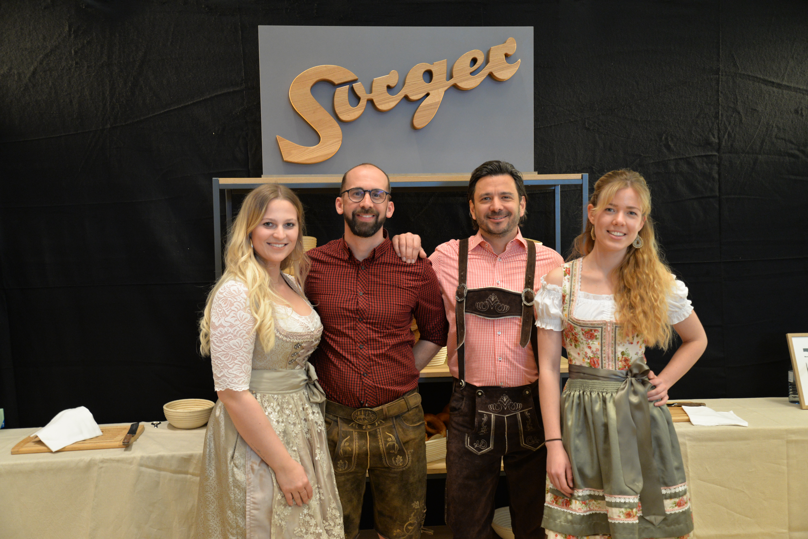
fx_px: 808
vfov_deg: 36.9
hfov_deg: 53.1
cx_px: 404
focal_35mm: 36
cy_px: 270
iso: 1600
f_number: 4
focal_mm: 36
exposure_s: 1/30
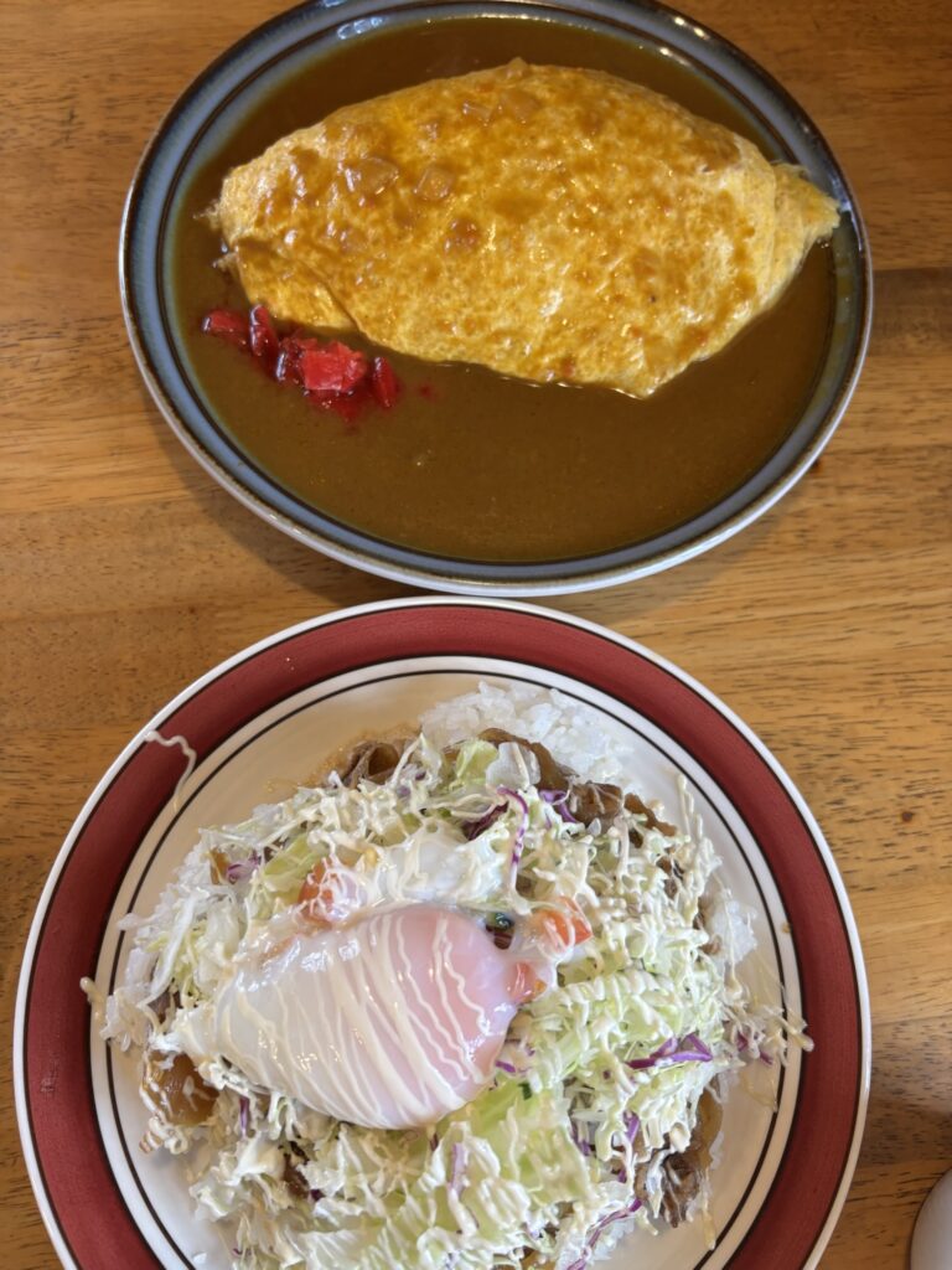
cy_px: 635
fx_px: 953
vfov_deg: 67.3
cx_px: 476
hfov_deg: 53.1
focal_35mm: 26
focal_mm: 5.96
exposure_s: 1/60
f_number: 1.6
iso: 100
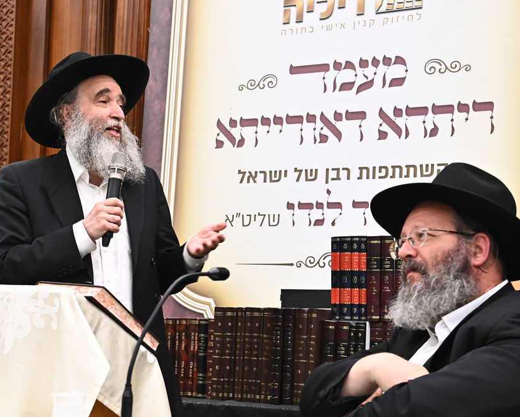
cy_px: 190
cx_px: 225
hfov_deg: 25.0
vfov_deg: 20.2
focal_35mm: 76
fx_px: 1170
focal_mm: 48
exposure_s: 1/200
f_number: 5.6
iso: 3200
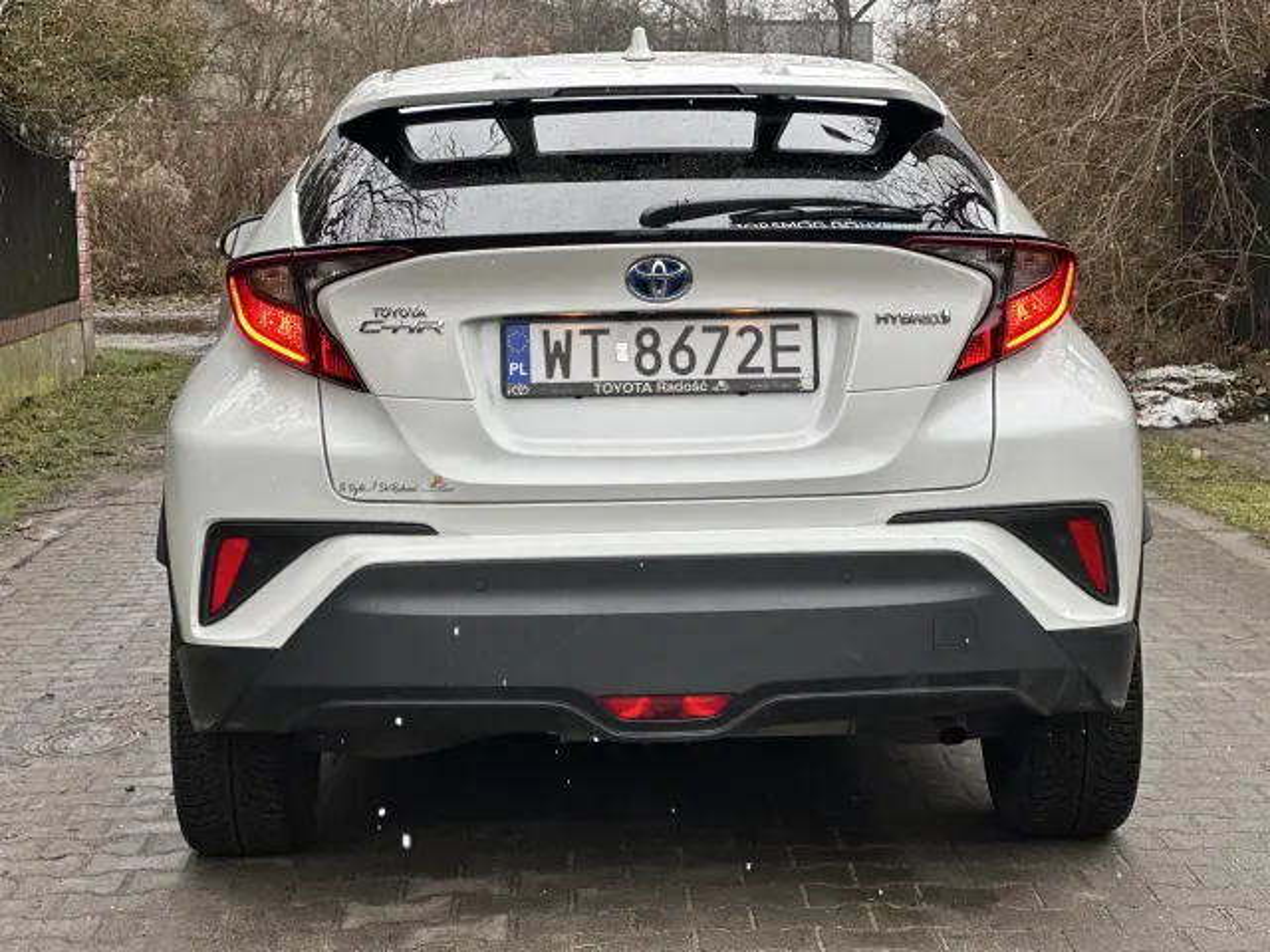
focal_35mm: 77
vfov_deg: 19.1
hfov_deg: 25.3
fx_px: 2825
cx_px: 635
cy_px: 476
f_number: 2.8
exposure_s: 1/121
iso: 125
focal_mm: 9
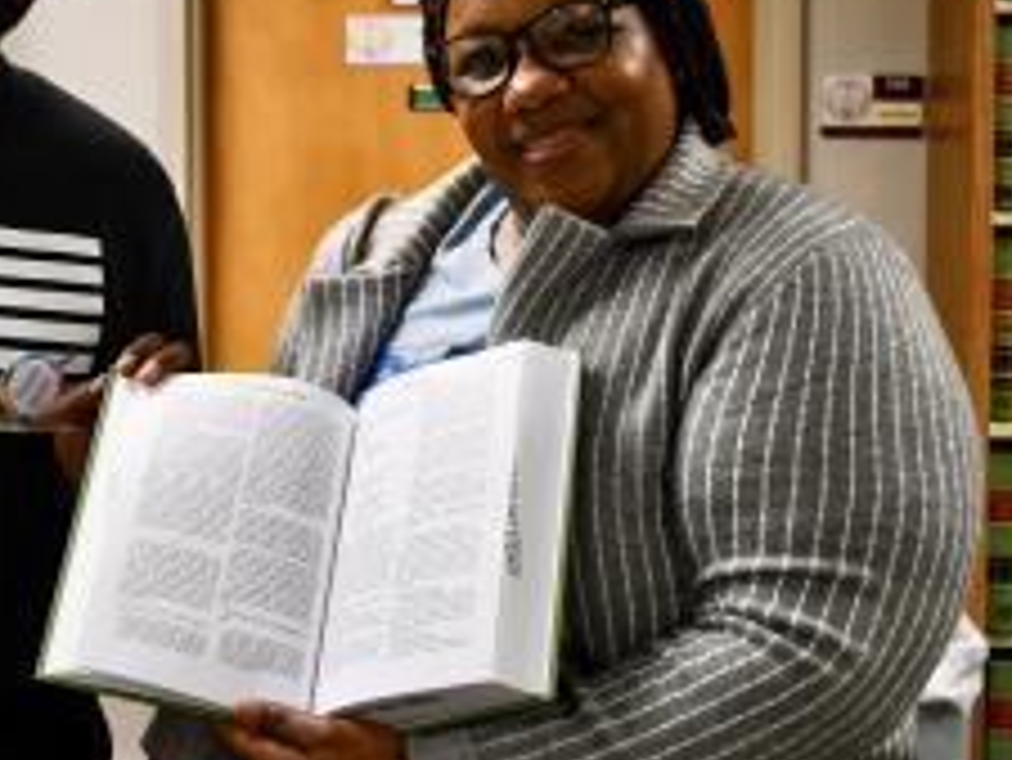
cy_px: 175
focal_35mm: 75
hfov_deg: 25.6
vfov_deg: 19.5
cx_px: 238
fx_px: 2194
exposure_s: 1/125
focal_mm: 26
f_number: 4
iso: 1000
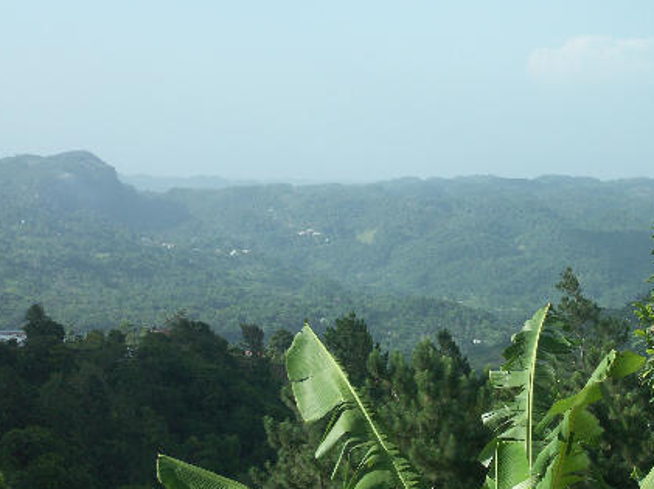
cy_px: 283
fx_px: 2058
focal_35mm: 109
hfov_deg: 18.0
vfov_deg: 13.6
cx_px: 380
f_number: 7.1
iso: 100
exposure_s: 1/400
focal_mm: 21.46
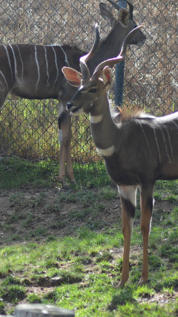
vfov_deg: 4.6
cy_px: 156
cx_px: 79
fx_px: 3934
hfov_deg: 2.6
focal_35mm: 469
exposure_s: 1/1000
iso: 720
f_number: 4.5
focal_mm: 180
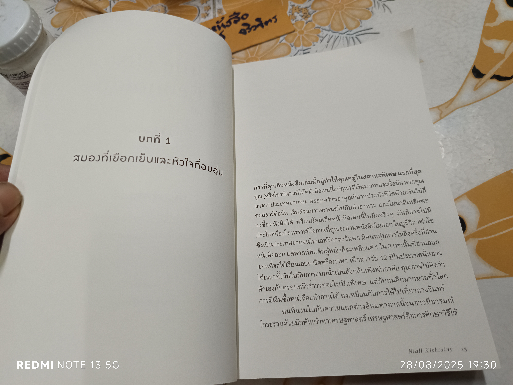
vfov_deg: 56.8
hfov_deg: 71.6
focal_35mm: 24
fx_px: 356
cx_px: 256
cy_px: 192
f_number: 1.7
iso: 959
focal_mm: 5.31
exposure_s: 1/50
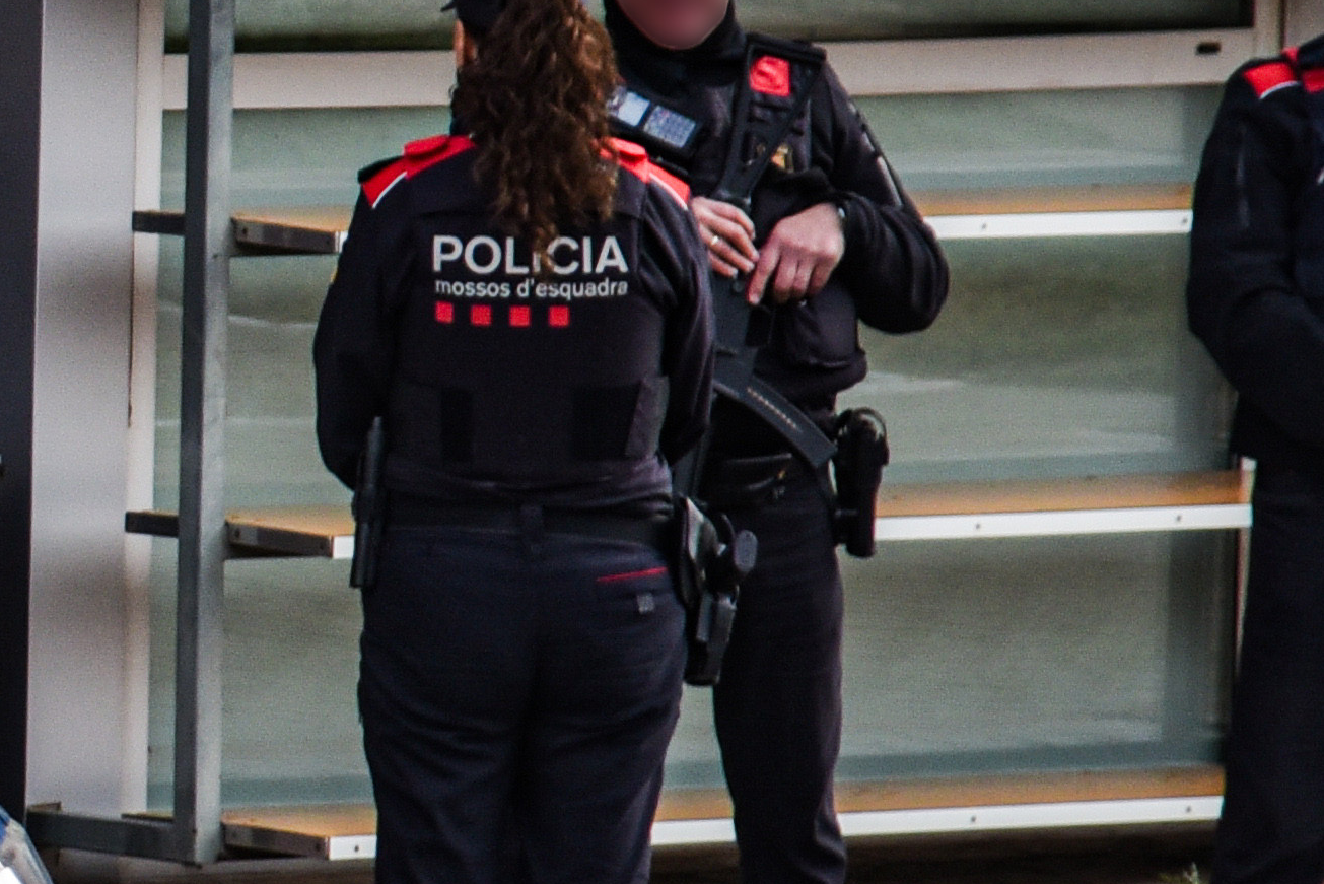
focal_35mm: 553
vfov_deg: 2.5
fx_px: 20344
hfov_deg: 3.7
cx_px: -814
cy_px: 52
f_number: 5.6
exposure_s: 1/1000
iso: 900
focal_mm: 120
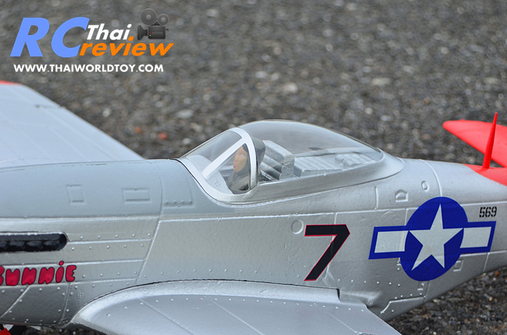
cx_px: 254
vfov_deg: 11.4
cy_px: 168
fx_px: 1686
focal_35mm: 120
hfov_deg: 17.1
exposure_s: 1/125
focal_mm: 80
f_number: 5.6
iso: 100
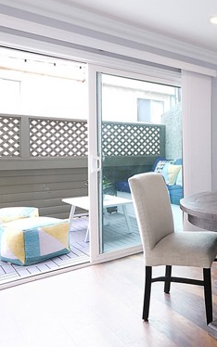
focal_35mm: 29
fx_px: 274
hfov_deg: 34.0
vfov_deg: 64.4
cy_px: 154
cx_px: 266
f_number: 8
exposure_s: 1/125
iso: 1250
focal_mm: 8
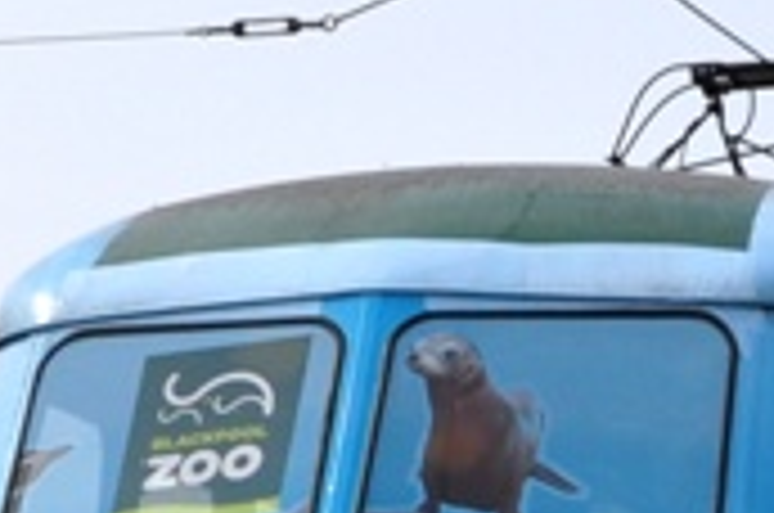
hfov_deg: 6.8
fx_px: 6502
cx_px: 900
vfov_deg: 4.5
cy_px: 900
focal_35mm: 303
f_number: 18
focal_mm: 34
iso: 200
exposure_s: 1/125
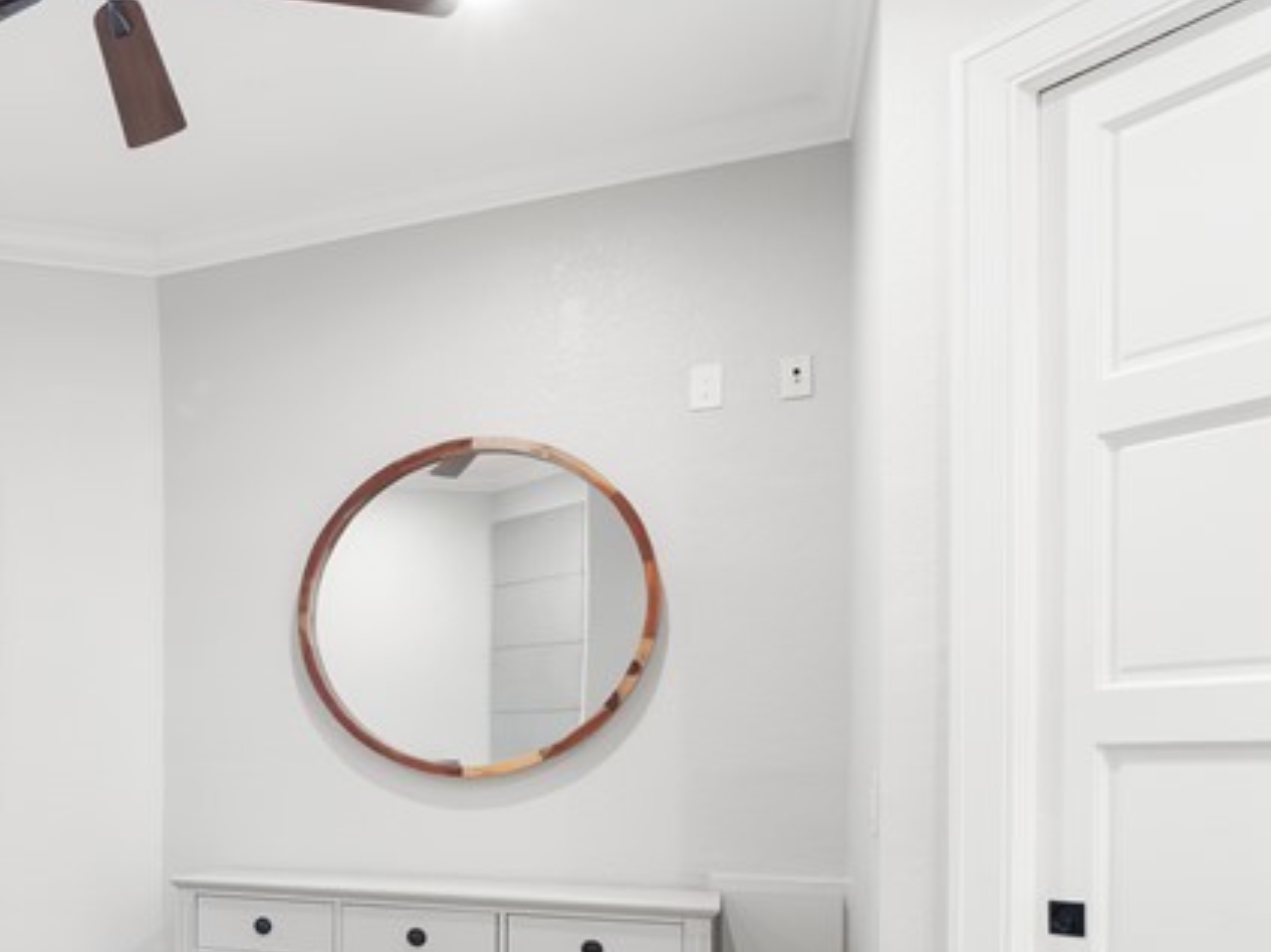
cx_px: -48
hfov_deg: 44.4
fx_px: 1248
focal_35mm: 34
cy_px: 789
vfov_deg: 39.7
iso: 200
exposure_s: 1/1.25
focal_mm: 7
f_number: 7.1
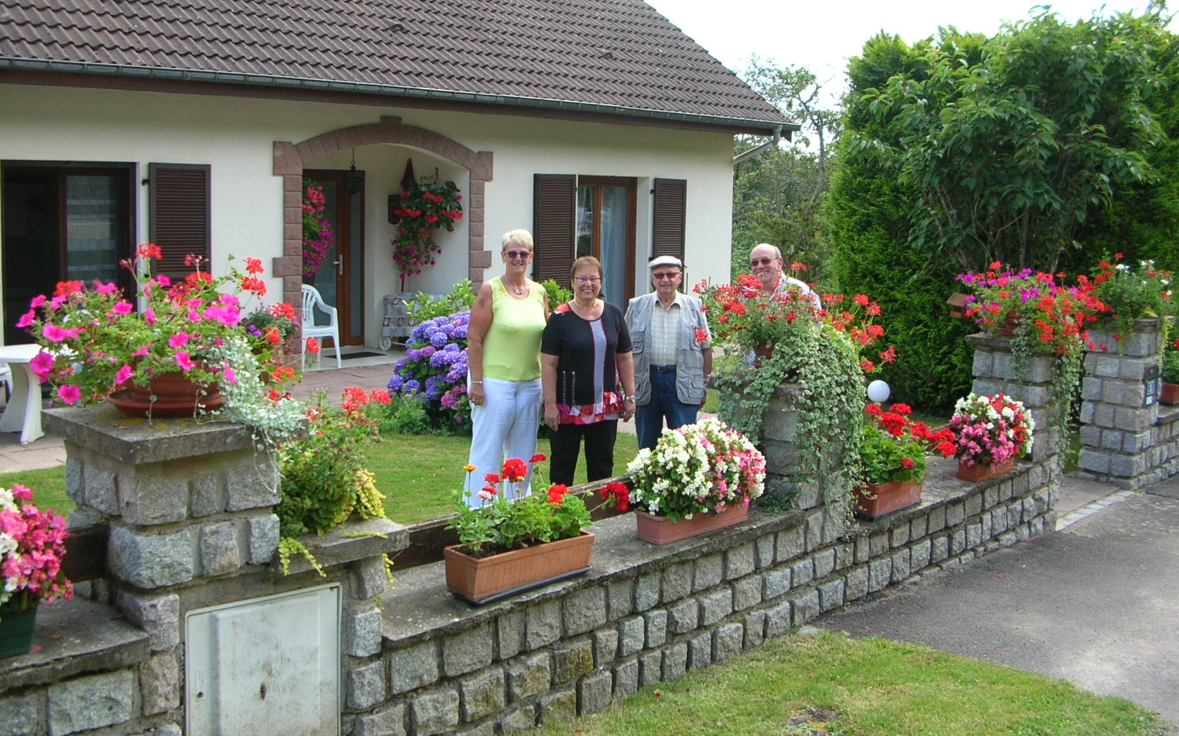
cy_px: 323
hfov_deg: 51.5
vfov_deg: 33.5
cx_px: 588
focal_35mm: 38
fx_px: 1221
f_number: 2.8
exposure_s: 1/203
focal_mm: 5.8
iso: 50
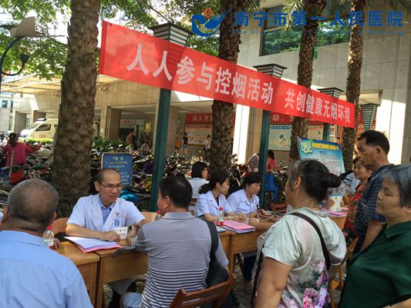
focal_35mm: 29
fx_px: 344
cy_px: 154
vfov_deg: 48.2
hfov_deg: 61.6
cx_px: 206
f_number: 2.2
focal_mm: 4.15
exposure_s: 1/168
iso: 32
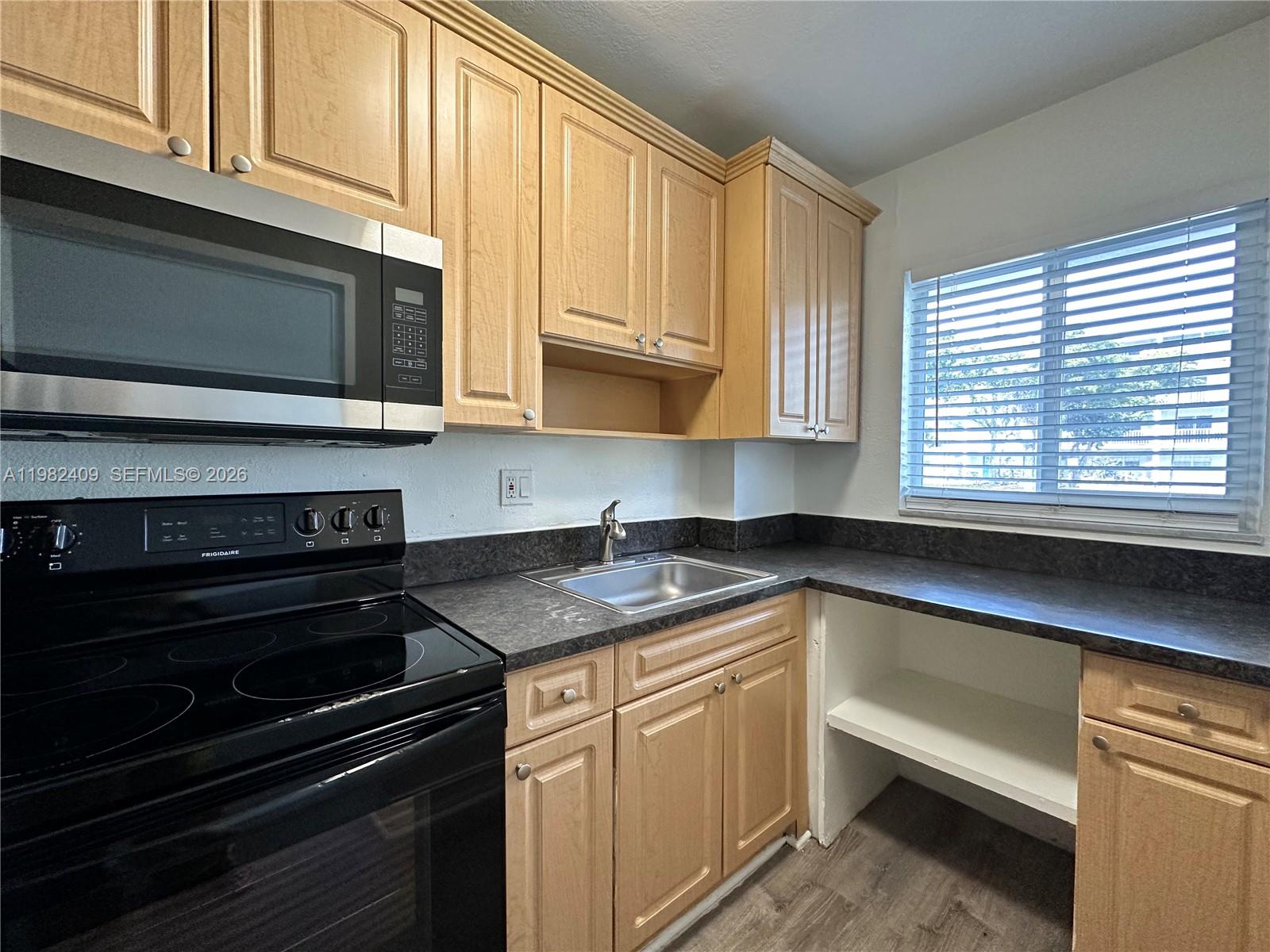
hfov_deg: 102.1
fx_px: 514
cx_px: 635
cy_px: 476
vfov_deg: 85.7
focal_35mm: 14
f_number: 2.2
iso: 320
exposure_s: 1/120
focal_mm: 2.22
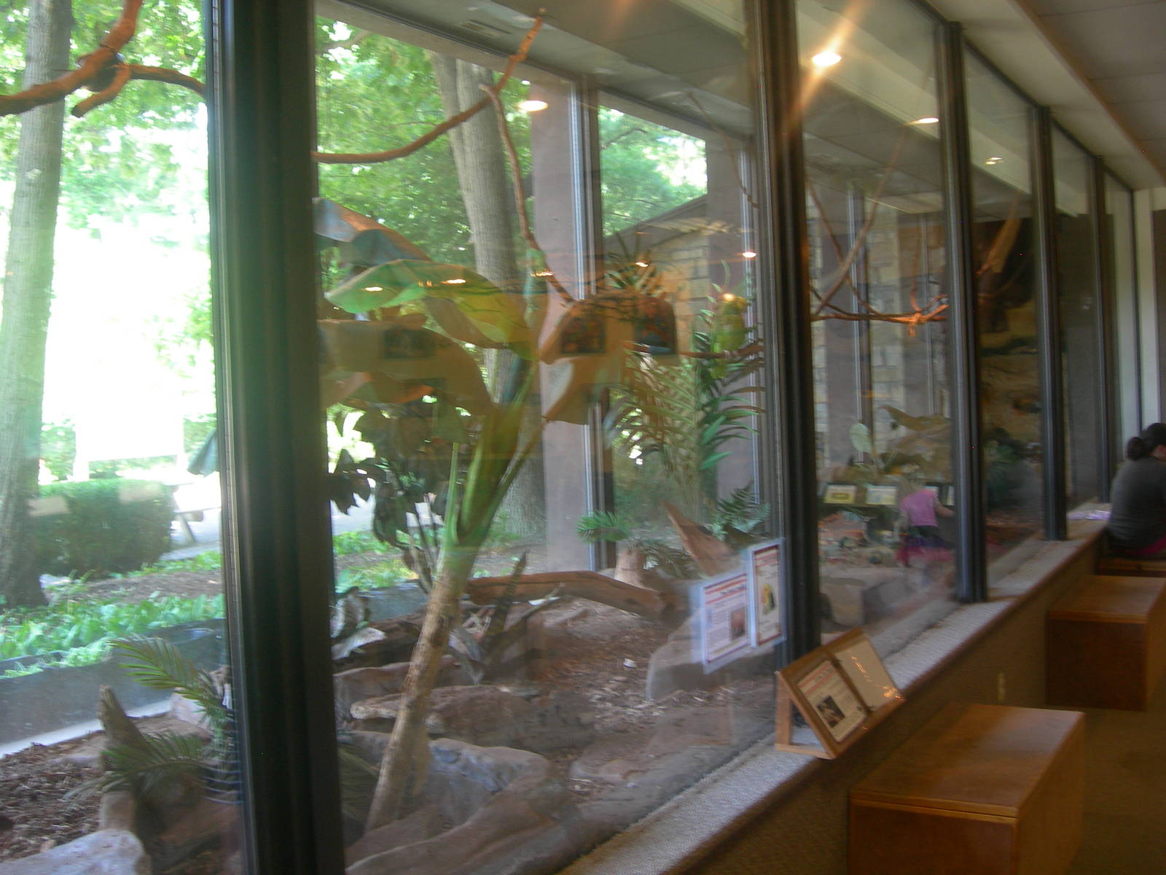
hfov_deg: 49.0
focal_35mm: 38
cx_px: 583
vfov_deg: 37.7
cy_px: 438
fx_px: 1280
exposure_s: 1/12
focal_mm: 7.8
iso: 50
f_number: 2.8
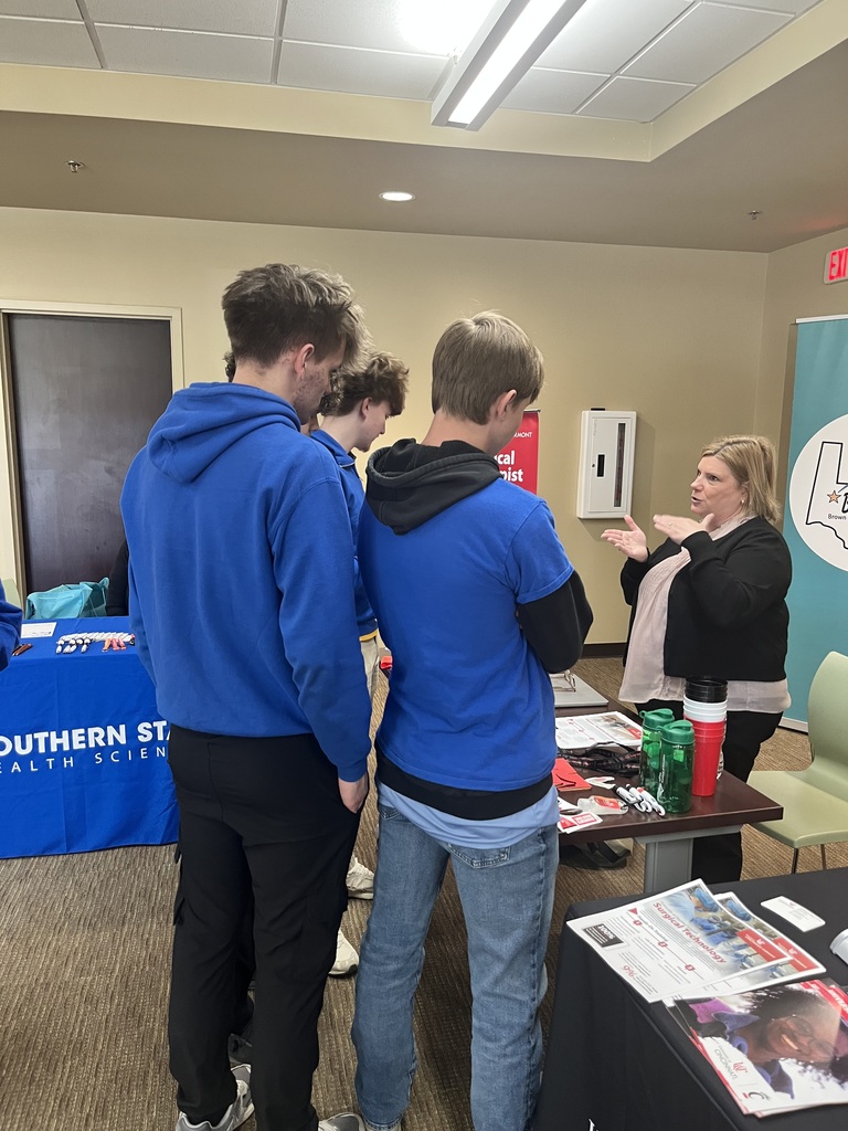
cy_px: 566
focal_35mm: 26
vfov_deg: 67.3
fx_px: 849
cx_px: 424
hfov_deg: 53.1
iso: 200
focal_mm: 5.1
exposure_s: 1/60
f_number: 1.6
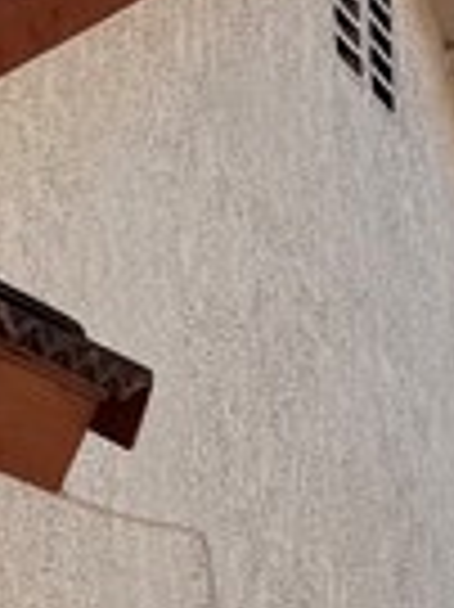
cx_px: 854
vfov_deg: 10.2
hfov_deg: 7.8
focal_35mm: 182
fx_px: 3188
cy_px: 1162
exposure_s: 1/4405
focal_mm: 6.76
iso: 80
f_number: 1.78
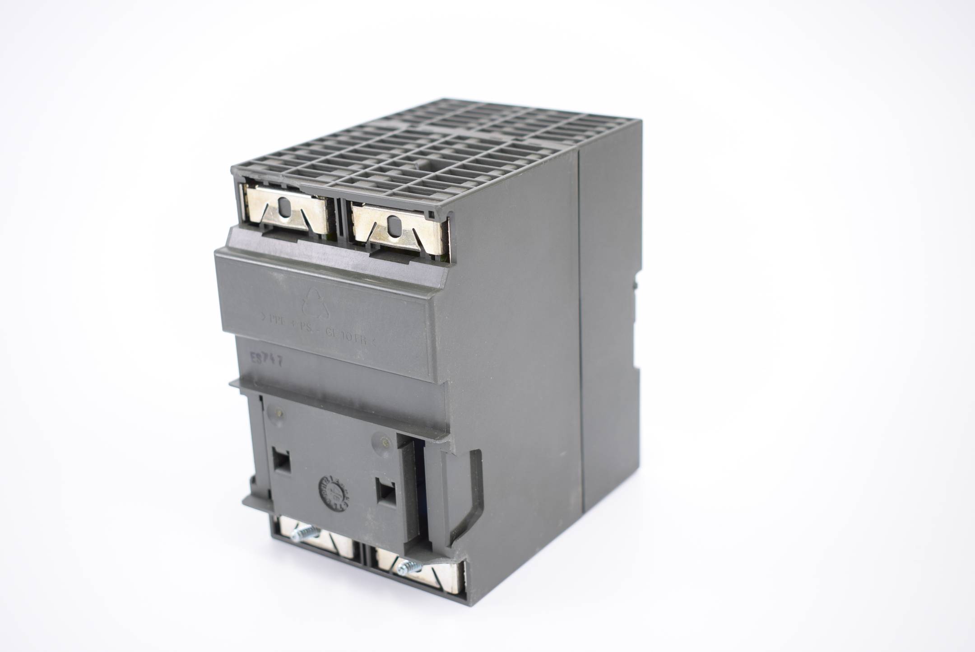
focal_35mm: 51
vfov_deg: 26.5
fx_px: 1382
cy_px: 326
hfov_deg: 38.9
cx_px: 488
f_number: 4.5
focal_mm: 34
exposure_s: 1/50
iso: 250
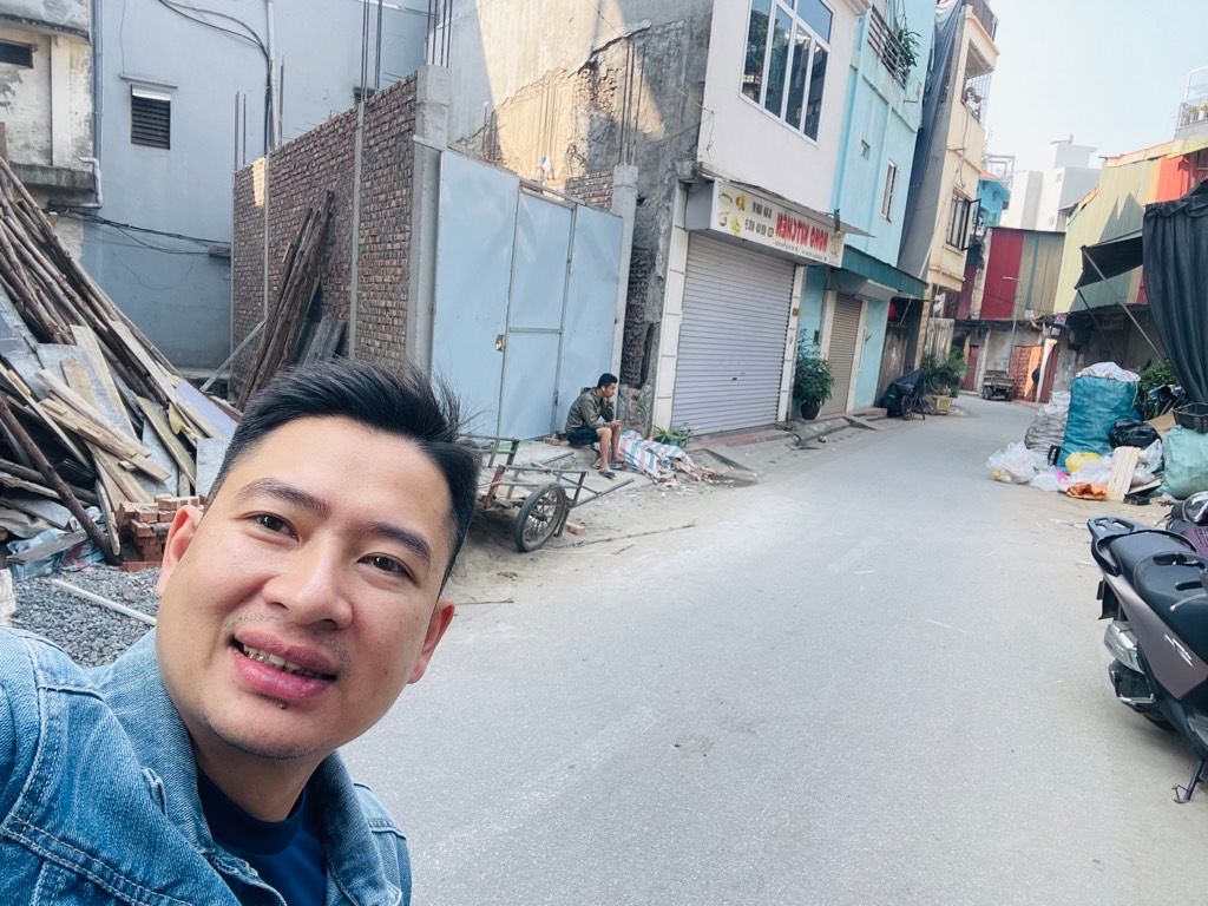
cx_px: 604
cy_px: 453
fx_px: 803
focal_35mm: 23
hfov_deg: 73.9
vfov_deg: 58.9
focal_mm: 2.71
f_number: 2.2
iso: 25
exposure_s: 1/121
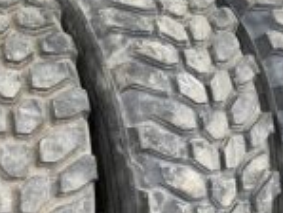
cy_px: 218
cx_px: 175
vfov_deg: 19.1
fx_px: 614
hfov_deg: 25.9
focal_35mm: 75
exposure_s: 1/50
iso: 80
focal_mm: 4.25
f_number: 1.8
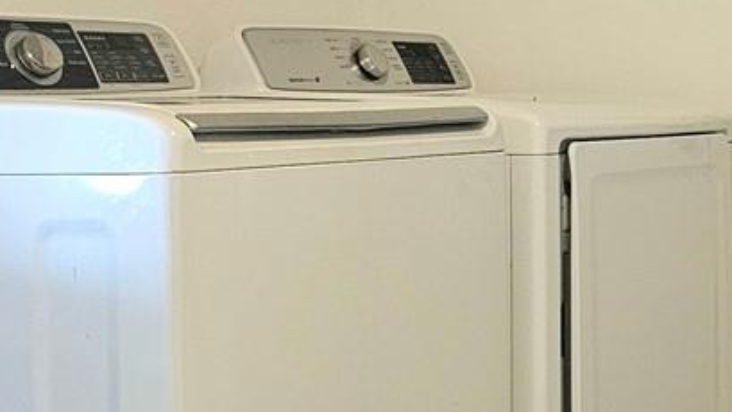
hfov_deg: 20.1
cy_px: 54
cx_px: 931
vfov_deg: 12.3
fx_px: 1902
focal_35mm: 98
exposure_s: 1/120
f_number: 1.7
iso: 640
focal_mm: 6.3
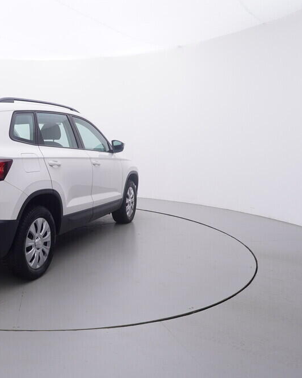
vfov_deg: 54.6
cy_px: 185
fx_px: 366
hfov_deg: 41.4
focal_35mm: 33
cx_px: 31
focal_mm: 15
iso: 200
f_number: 5
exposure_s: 1/80
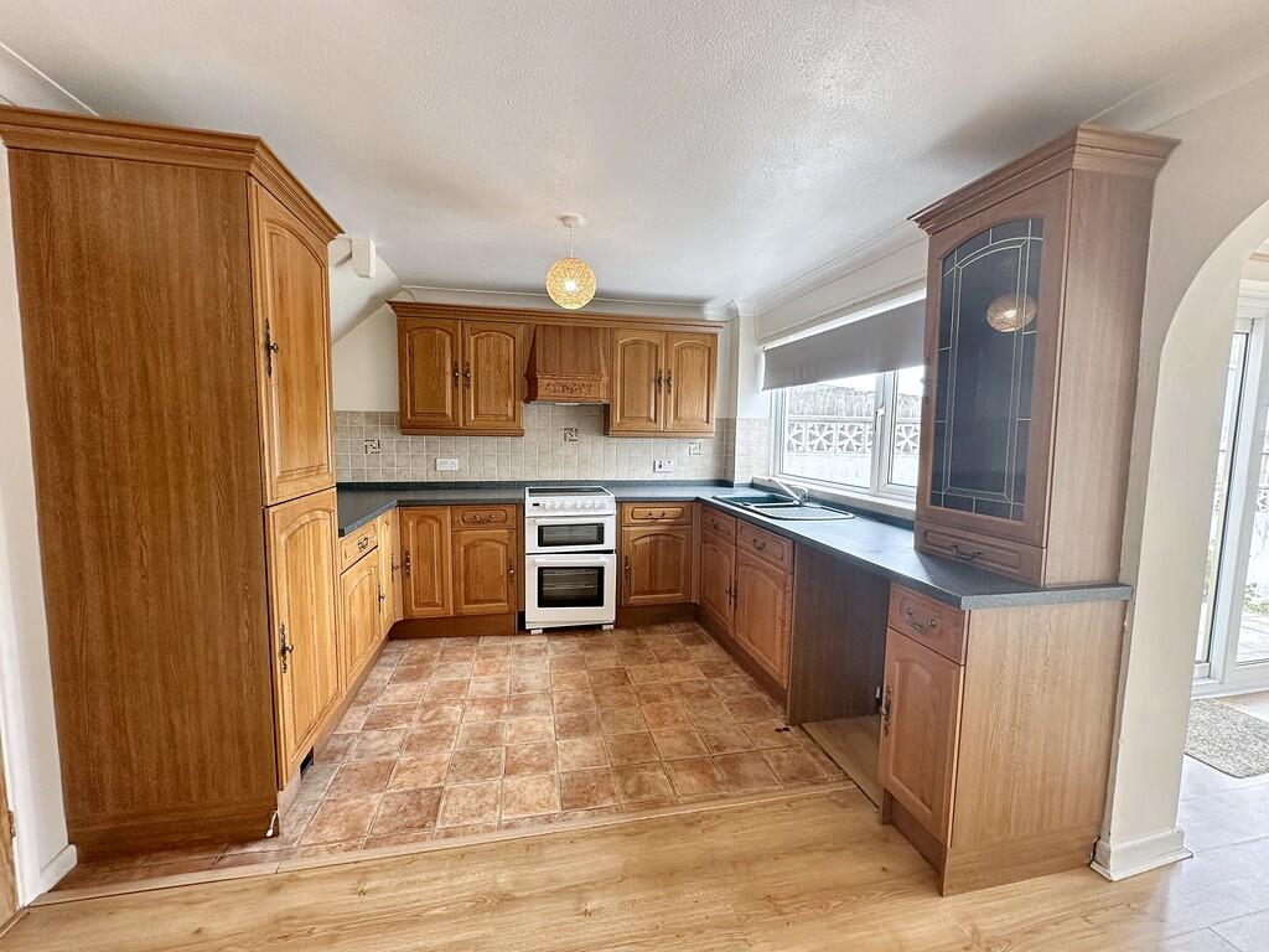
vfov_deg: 85.7
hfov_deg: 102.1
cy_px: 476
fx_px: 513
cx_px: 634
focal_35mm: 14
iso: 125
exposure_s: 1/100
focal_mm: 2.2
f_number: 2.2
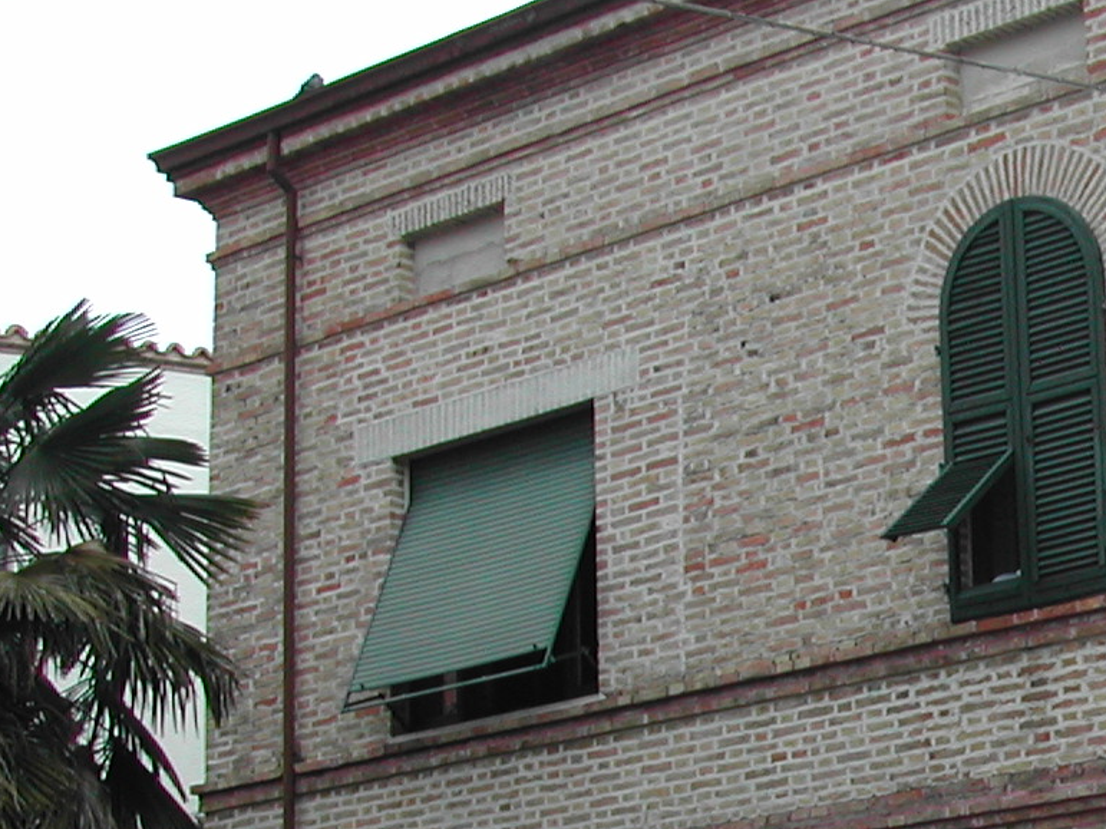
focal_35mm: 101
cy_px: 628
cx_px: 1300
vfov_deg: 14.6
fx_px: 3227
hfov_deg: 18.5
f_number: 2.8
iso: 100
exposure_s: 1/604
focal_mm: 8
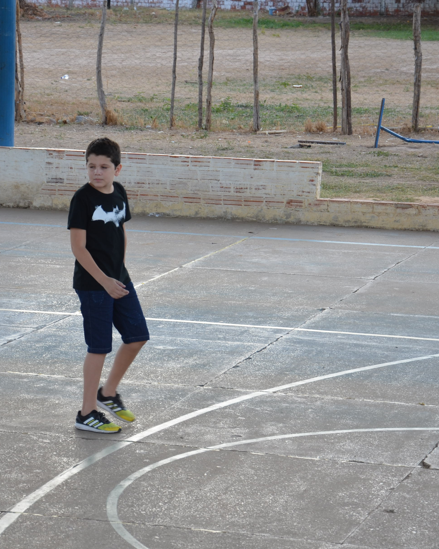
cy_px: 275
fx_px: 2291
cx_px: 187
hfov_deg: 10.9
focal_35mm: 141
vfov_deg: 13.7
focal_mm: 66
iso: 200
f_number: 6.3
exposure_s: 1/160
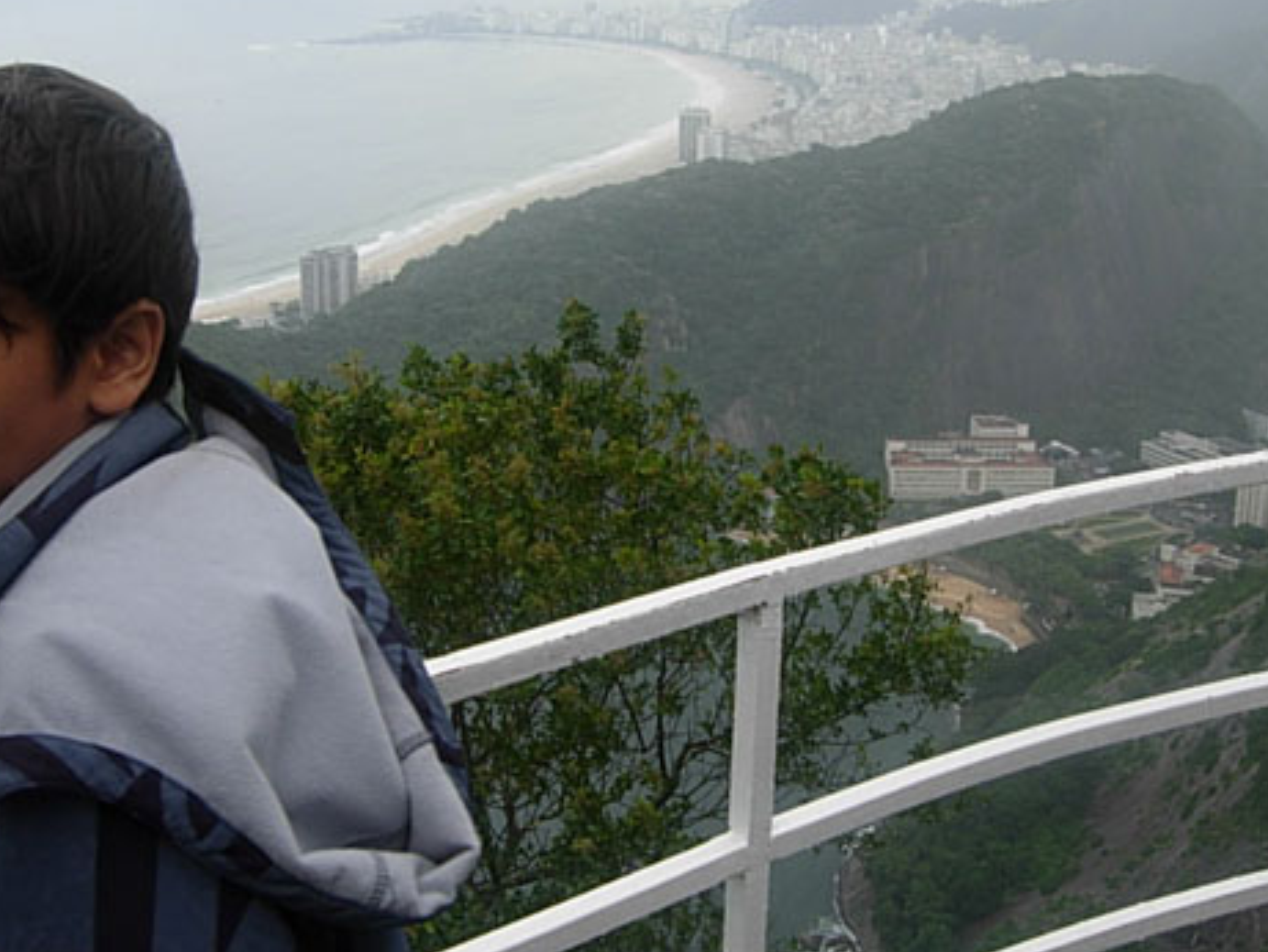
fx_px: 1832
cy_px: 385
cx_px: 578
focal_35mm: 50
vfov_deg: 29.1
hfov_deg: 38.1
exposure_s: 1/166
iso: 50
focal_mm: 7.5
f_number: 4.3
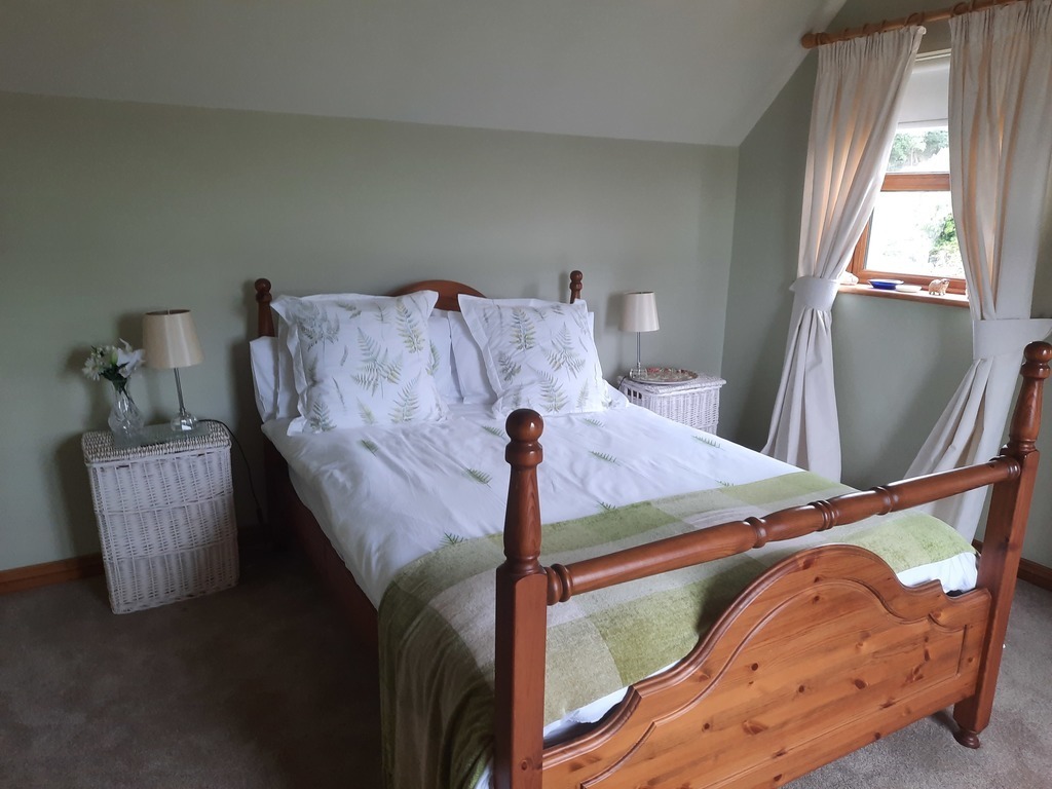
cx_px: 526
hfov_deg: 69.4
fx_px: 760
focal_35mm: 25
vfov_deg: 54.9
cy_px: 394
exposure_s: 1/50
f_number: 2
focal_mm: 4.6
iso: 160
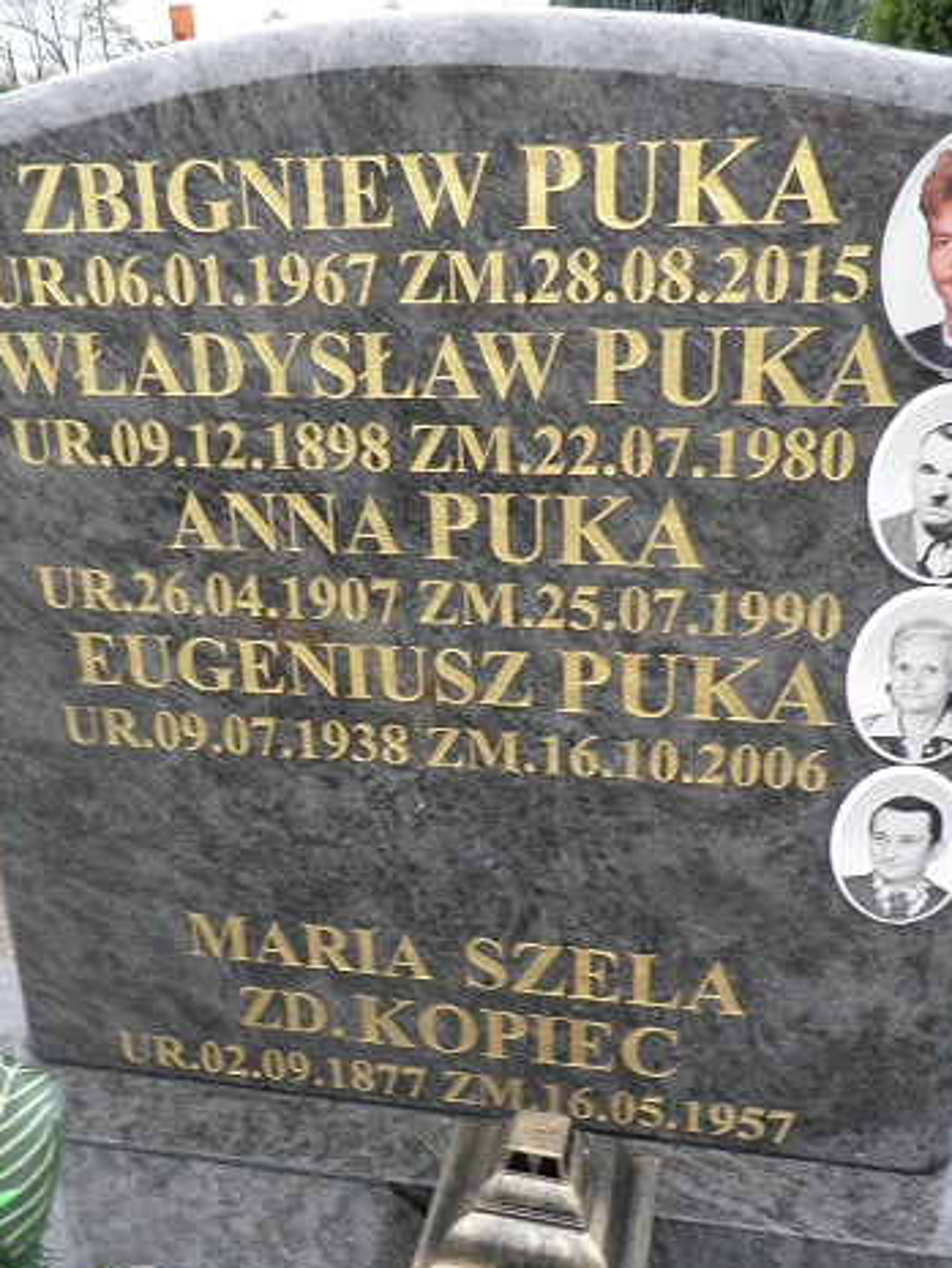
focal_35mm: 33
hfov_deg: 43.0
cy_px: 652
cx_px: 458
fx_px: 1210
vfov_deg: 55.3
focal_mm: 4.3
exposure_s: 1/30
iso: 64
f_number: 3.3
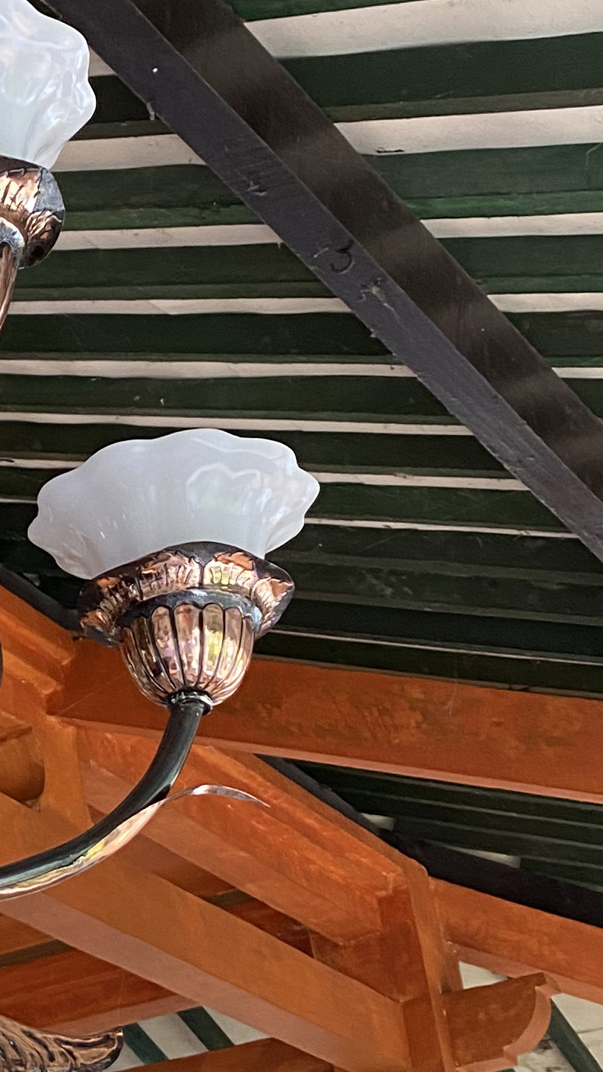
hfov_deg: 13.3
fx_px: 2303
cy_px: 805
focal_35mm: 81
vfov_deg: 25.9
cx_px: -503
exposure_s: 1/64
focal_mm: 4.25
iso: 125
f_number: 1.8
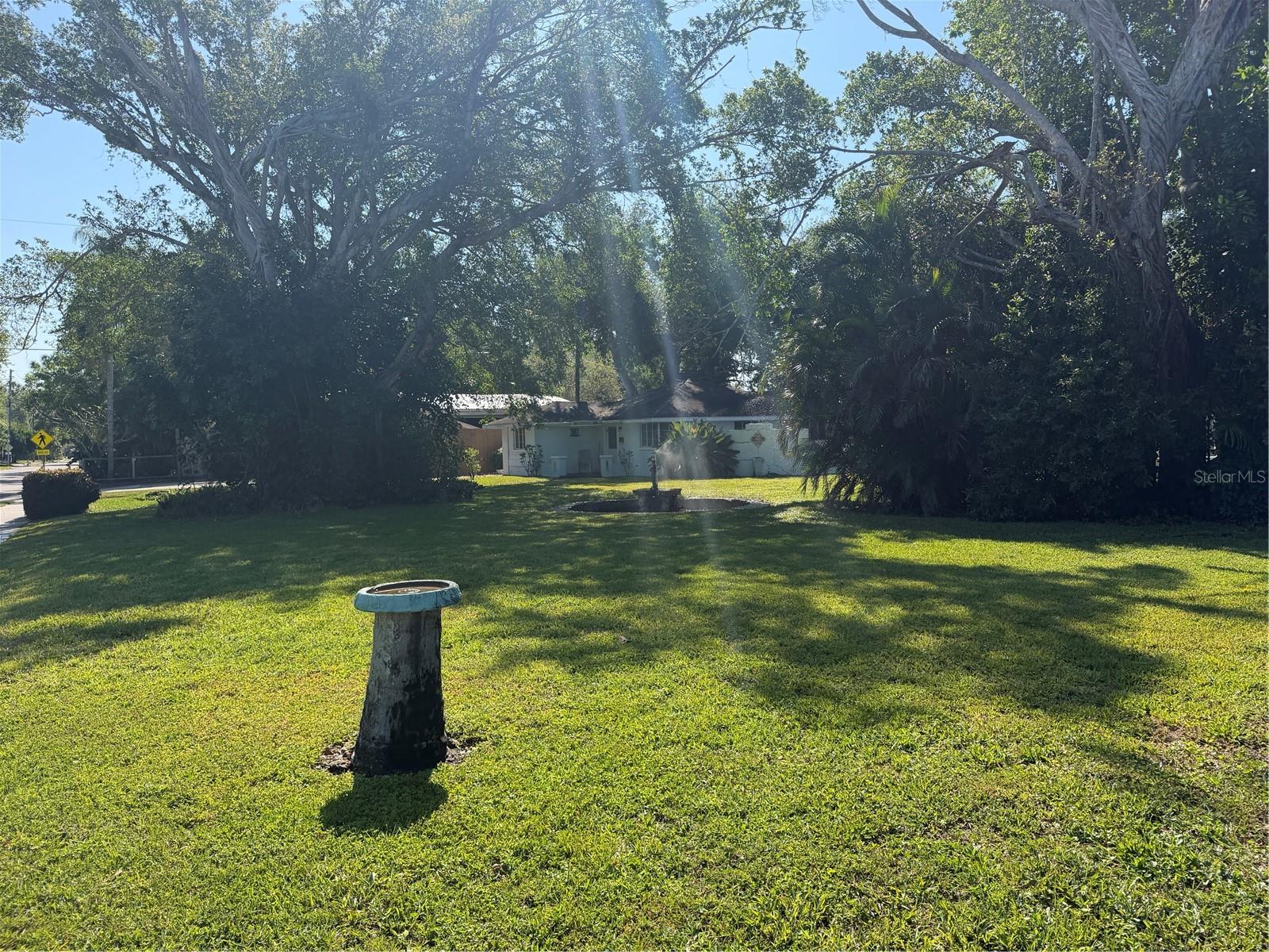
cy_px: 476
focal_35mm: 24
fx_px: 880
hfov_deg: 71.6
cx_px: 634
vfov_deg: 56.8
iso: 100
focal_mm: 6.76
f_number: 1.78
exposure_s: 1/3425
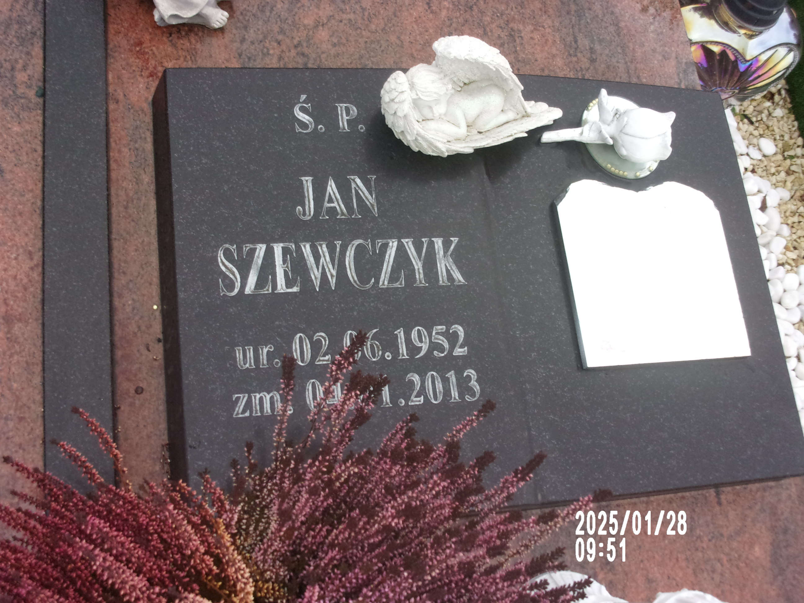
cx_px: 402
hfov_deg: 43.9
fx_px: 999
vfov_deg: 33.6
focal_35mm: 43
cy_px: 302
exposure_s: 1/38
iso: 200
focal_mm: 7.8
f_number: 4.7
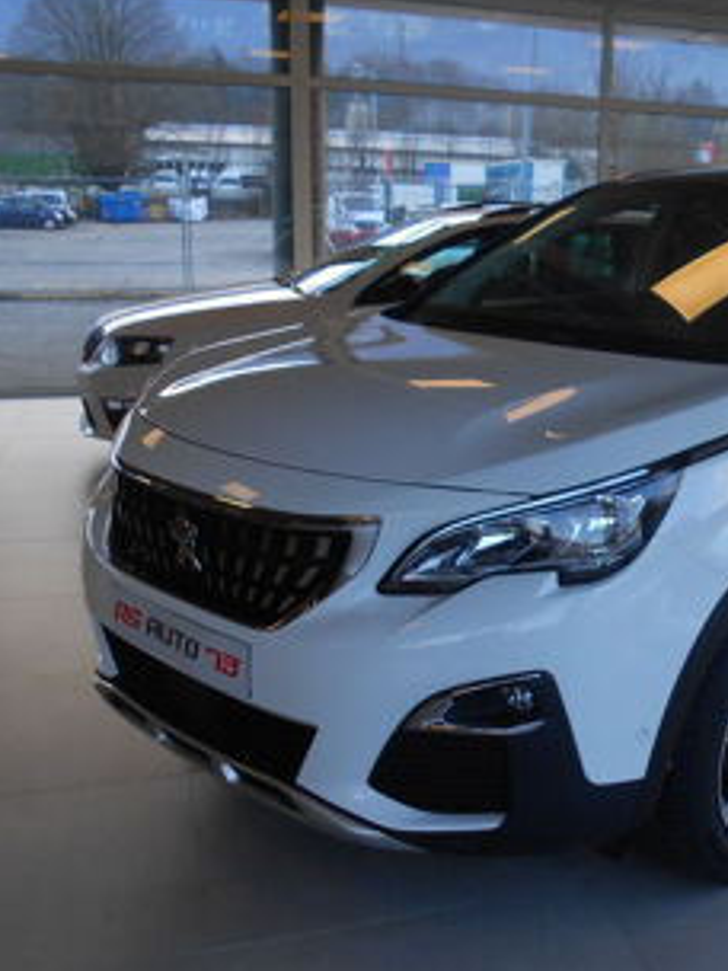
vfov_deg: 45.8
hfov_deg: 34.1
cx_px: 584
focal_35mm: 41
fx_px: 1150
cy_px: 508
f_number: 3.2
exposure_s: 1/100
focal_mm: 4.6
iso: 80
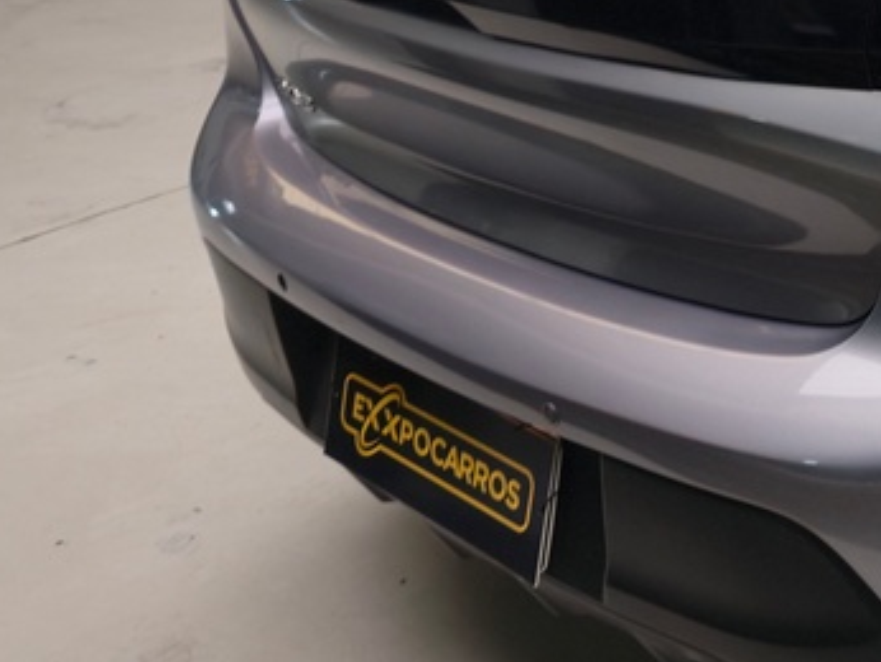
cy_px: 115
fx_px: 1732
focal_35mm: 68
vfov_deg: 21.3
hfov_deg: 24.8
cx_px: 1146
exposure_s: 1/60
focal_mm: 6.3
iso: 40
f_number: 1.7
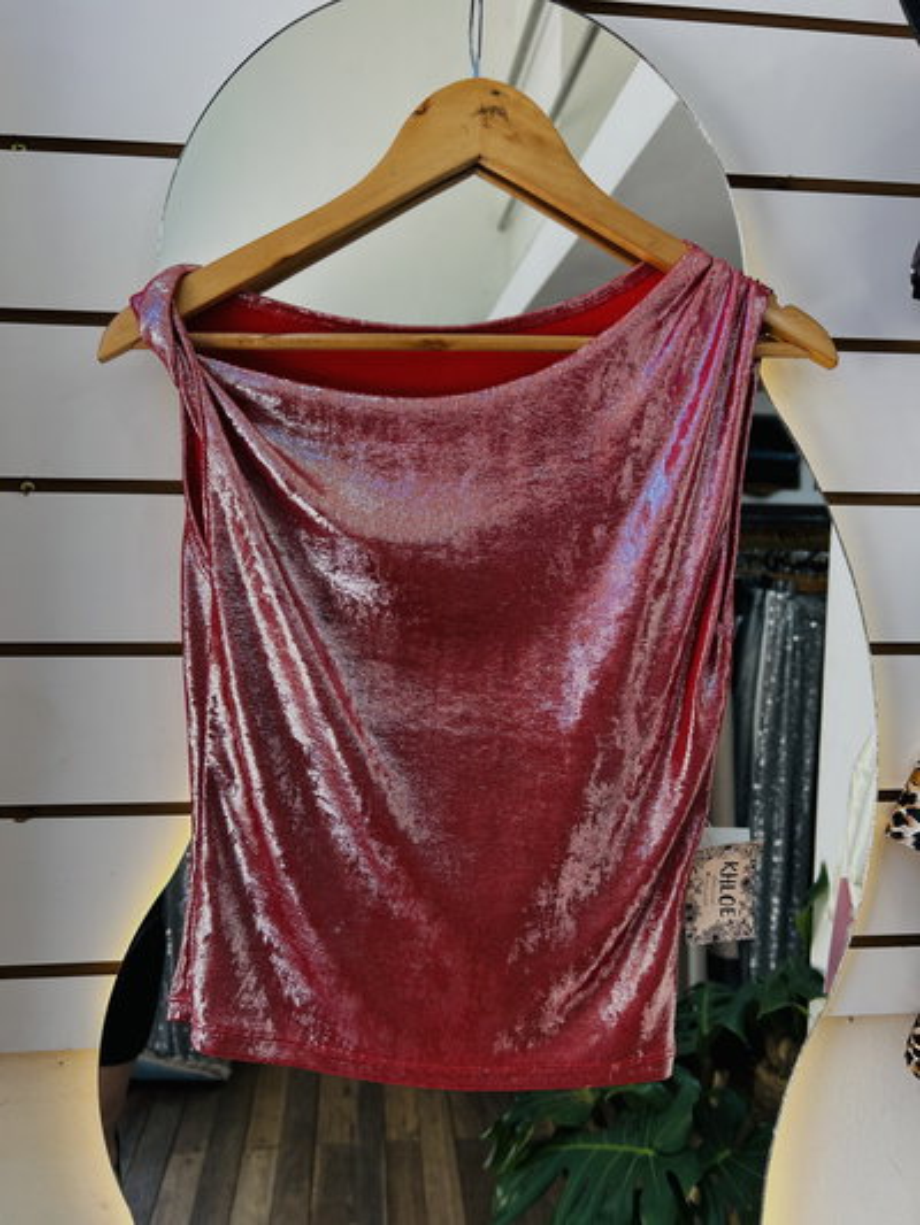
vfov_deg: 67.3
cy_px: 612
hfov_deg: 53.1
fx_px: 921
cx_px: 460
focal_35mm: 26
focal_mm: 5.7
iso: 40
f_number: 1.5
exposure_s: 1/121
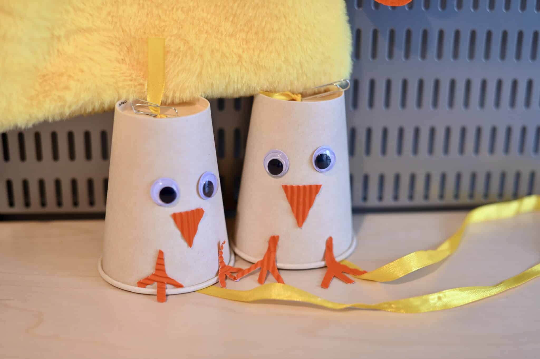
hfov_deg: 39.6
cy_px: 180
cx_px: 270
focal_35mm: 50
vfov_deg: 27.0
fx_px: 750
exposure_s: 1/125
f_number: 2.8
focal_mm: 50
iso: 1250
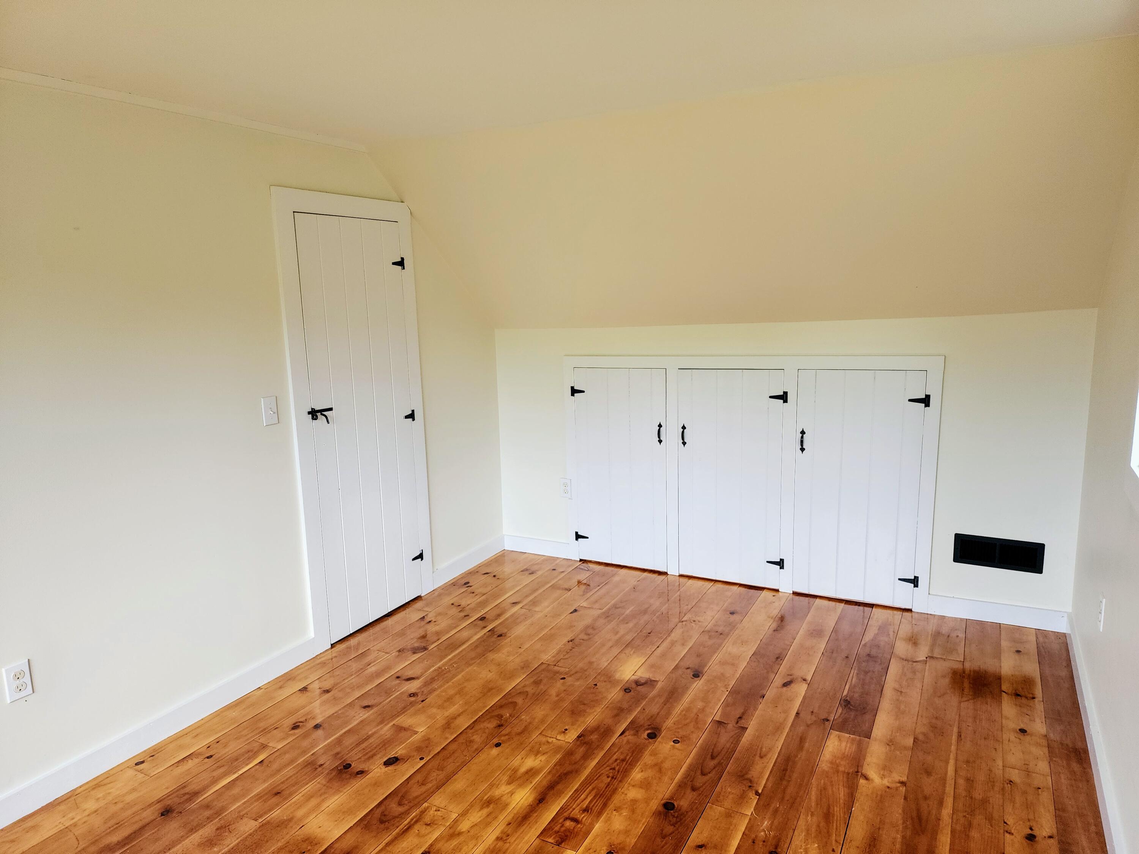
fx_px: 757
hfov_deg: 73.9
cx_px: 570
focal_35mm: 23
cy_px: 427
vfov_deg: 58.9
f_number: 1.8
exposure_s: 1/180
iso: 125
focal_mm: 6.4
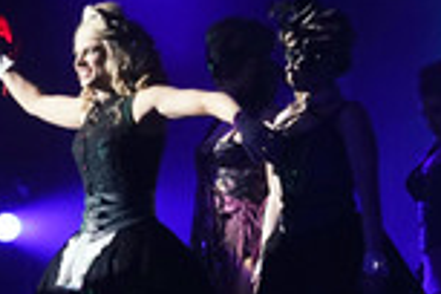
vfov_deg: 11.1
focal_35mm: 124
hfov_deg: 16.1
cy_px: 141
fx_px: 1519
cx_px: 460
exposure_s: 1/200
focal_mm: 42
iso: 1600
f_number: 7.1
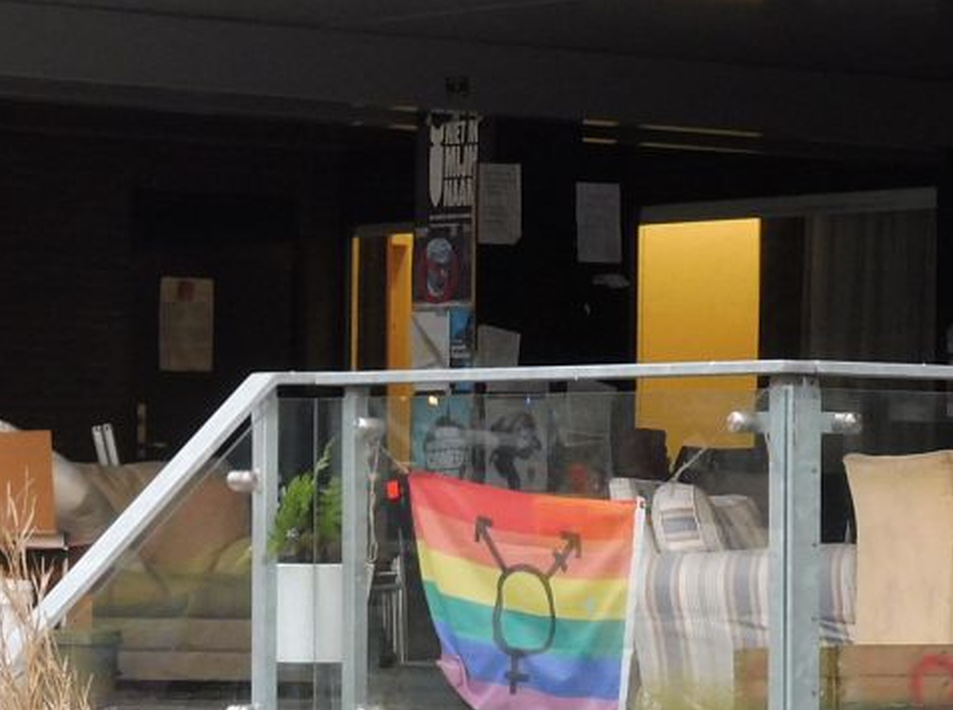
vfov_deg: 6.8
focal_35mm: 219
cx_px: 172
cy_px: 425
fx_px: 6013
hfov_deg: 9.0
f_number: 5.3
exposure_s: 1/60
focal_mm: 18.2
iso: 400
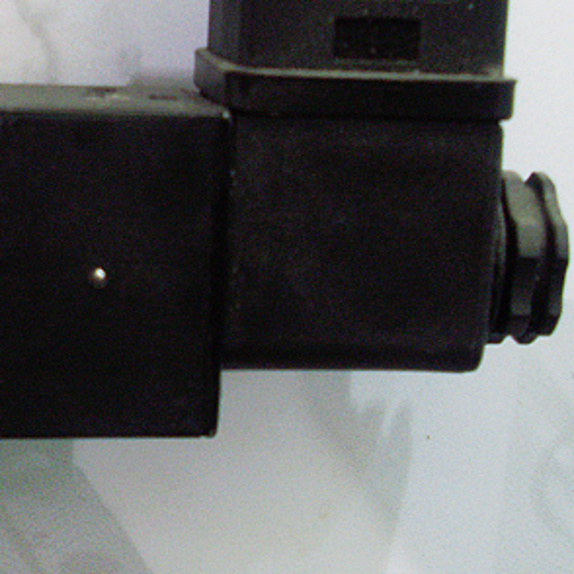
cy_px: 204
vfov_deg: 16.9
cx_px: -23
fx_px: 1932
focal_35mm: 103
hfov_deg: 16.5
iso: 200
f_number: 3.5
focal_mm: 8.1
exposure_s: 1/30
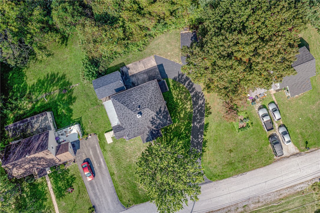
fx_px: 249
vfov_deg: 46.4
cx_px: 160
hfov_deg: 65.5
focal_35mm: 28
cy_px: 106
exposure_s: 1/200
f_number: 5
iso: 100
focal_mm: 10.26
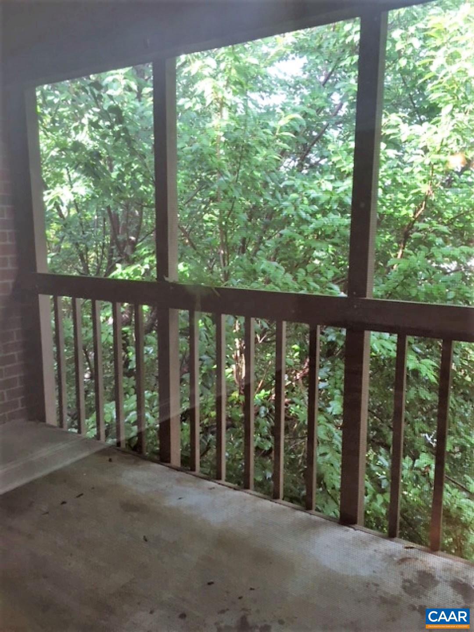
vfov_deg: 61.7
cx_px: 237
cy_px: 316
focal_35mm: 29
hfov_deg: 48.2
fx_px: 529
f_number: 2.2
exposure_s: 1/30
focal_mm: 4.15
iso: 50
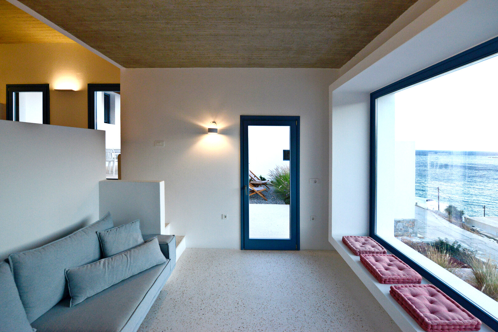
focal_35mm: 14
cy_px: 166
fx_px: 194
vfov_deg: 81.3
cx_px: 249
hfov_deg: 104.2
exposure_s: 1/250
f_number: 5.6
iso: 1000
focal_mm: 14
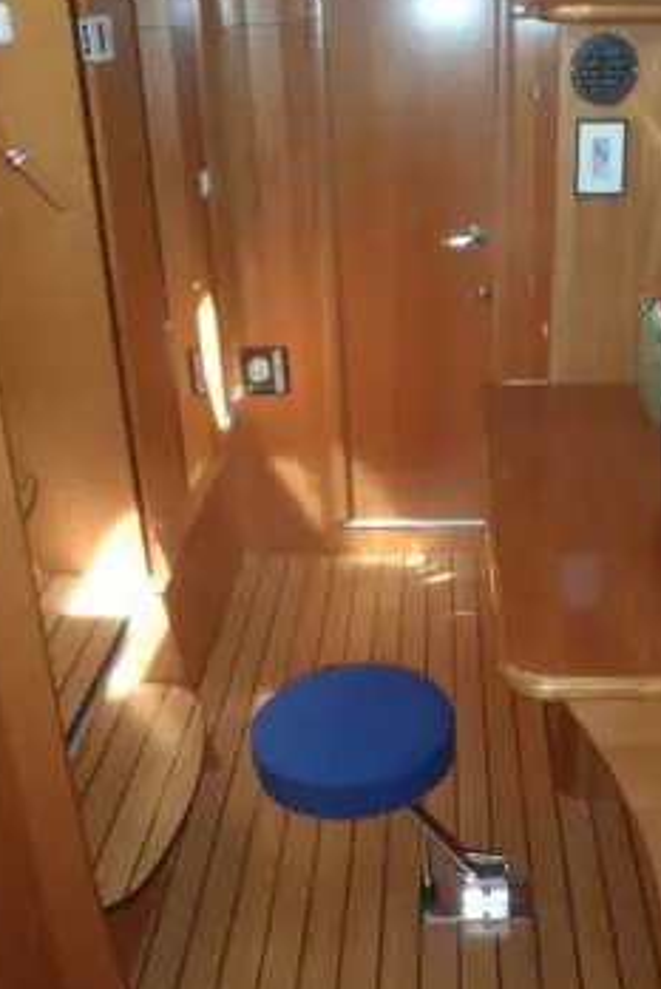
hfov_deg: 33.2
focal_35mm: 40
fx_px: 1100
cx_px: 423
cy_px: 524
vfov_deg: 48.4
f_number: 3.5
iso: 125
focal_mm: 5
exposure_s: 1/30
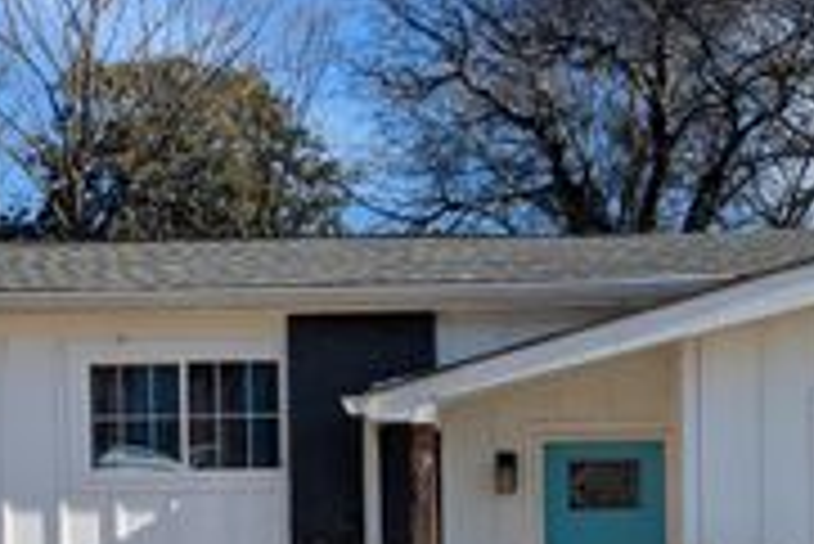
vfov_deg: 19.2
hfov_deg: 29.2
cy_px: 548
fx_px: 1561
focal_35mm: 69
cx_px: 486
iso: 38
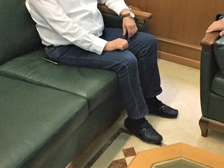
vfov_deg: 28.0
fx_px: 330
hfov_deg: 36.6
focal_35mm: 51
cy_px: 32
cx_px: 169
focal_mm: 3.3
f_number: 2.4
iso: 200
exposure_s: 1/25
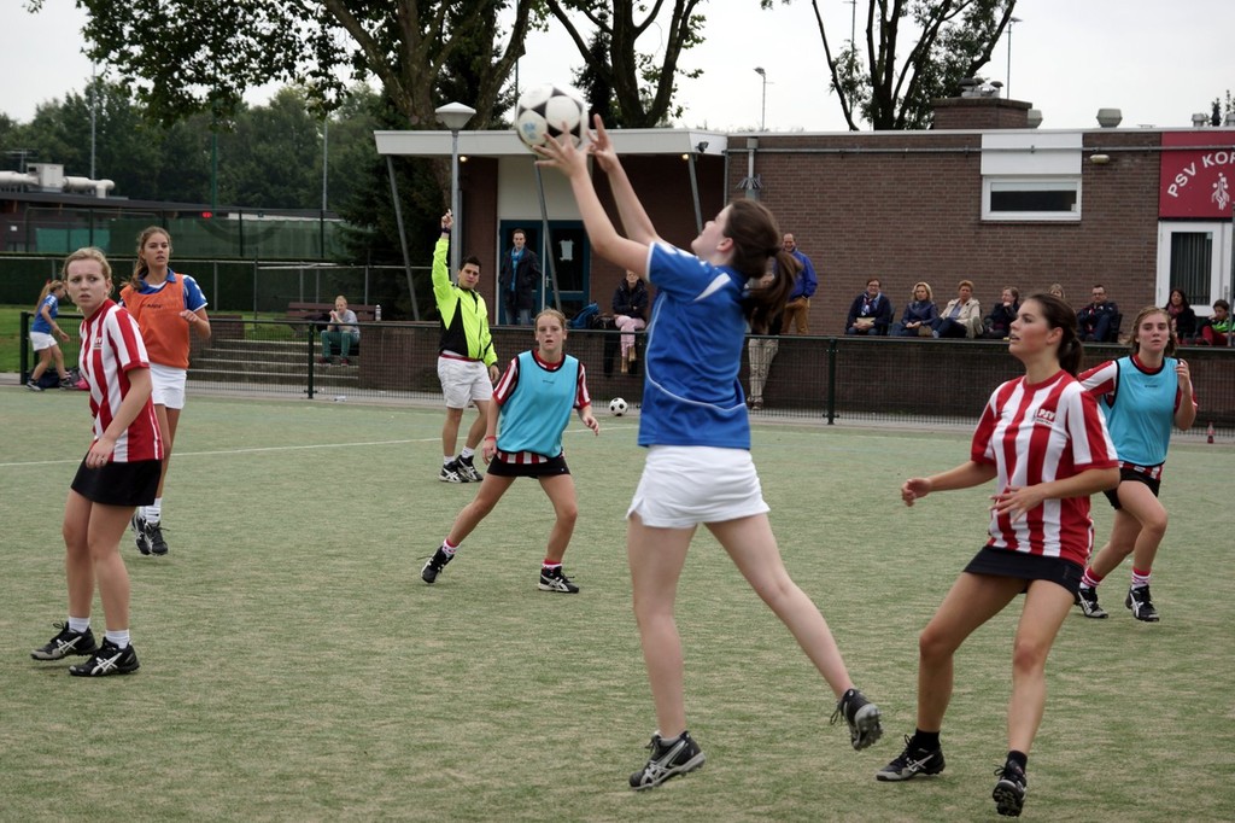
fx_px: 2572
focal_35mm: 75
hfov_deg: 27.0
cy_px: 412
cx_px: 618
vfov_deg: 18.2
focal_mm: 50
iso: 100
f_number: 3.2
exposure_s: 1/1000
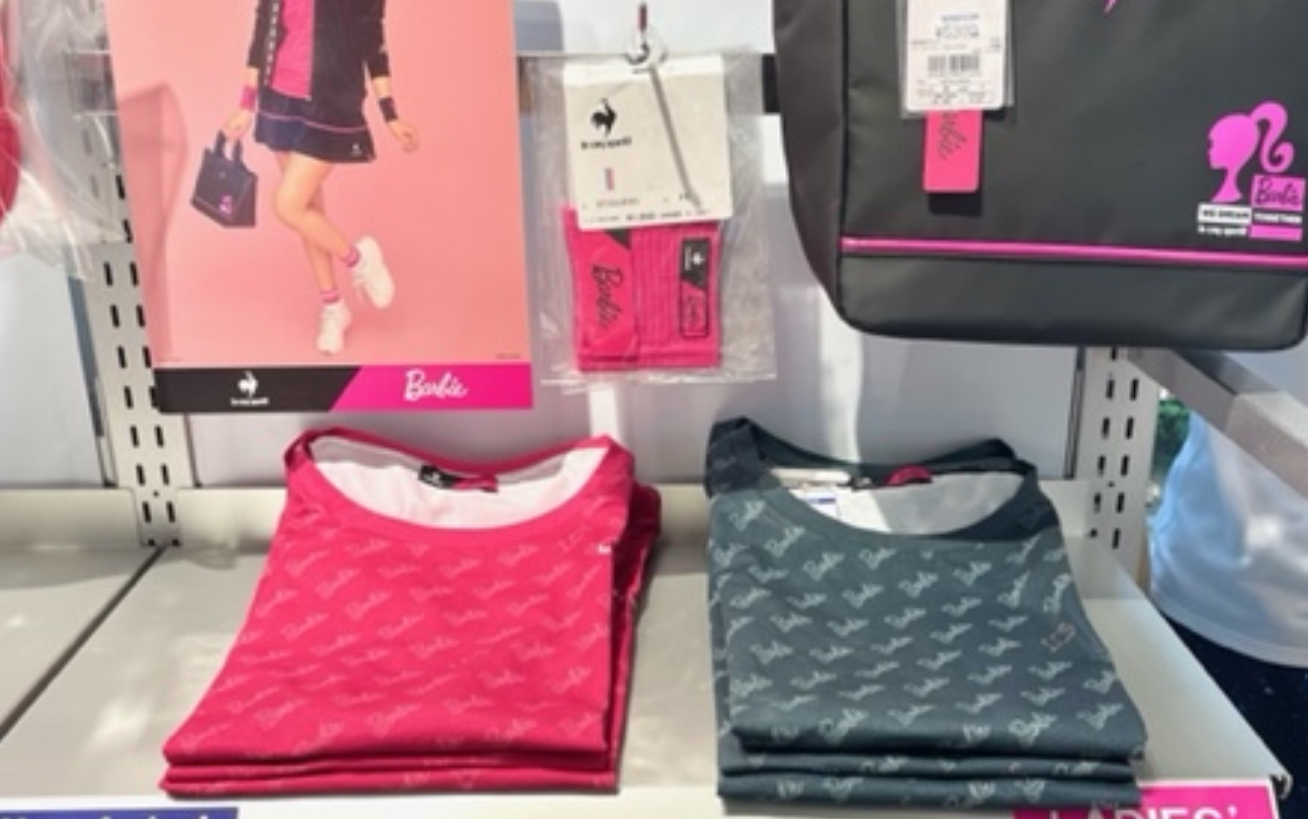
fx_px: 1426
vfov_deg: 31.7
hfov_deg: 49.2
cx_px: 685
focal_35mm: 40
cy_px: 573
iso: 64
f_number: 1.6
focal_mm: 4.2
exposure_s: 1/121
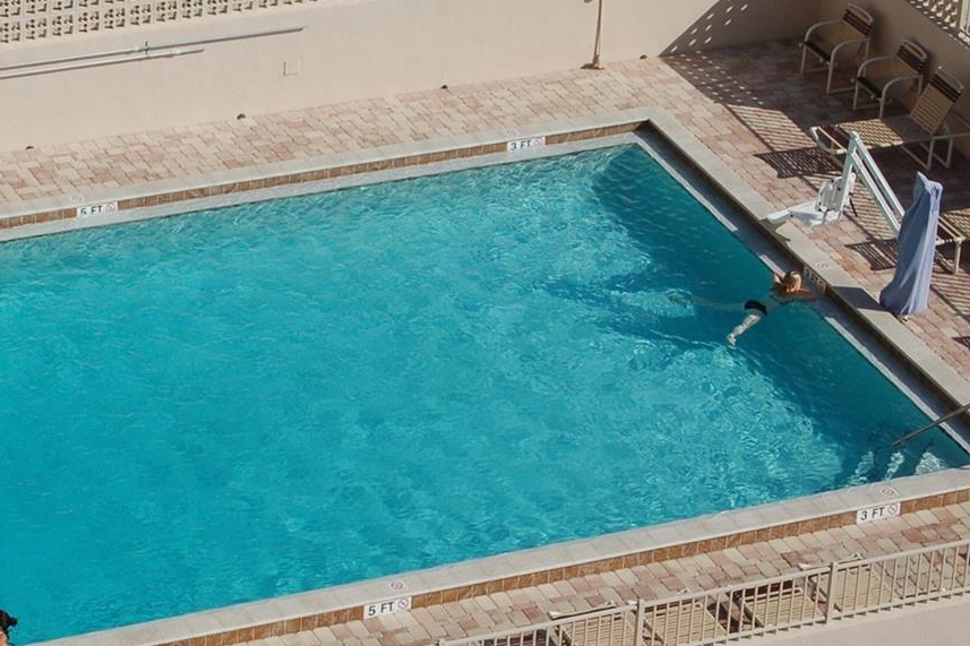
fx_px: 4147
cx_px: 304
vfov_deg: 8.9
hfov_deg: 13.3
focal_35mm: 154
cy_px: 364
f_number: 9
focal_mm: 55
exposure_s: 1/320
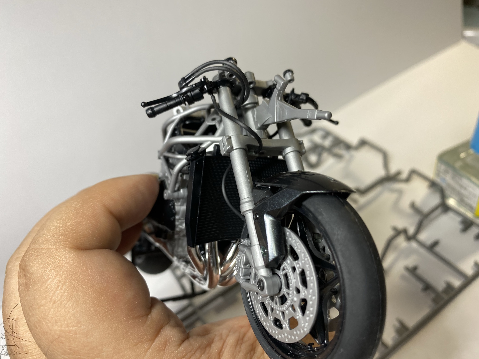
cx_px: 240
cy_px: 180
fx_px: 360
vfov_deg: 53.1
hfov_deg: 67.3
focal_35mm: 26
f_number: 1.8
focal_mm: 4.25
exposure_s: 1/100
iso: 40
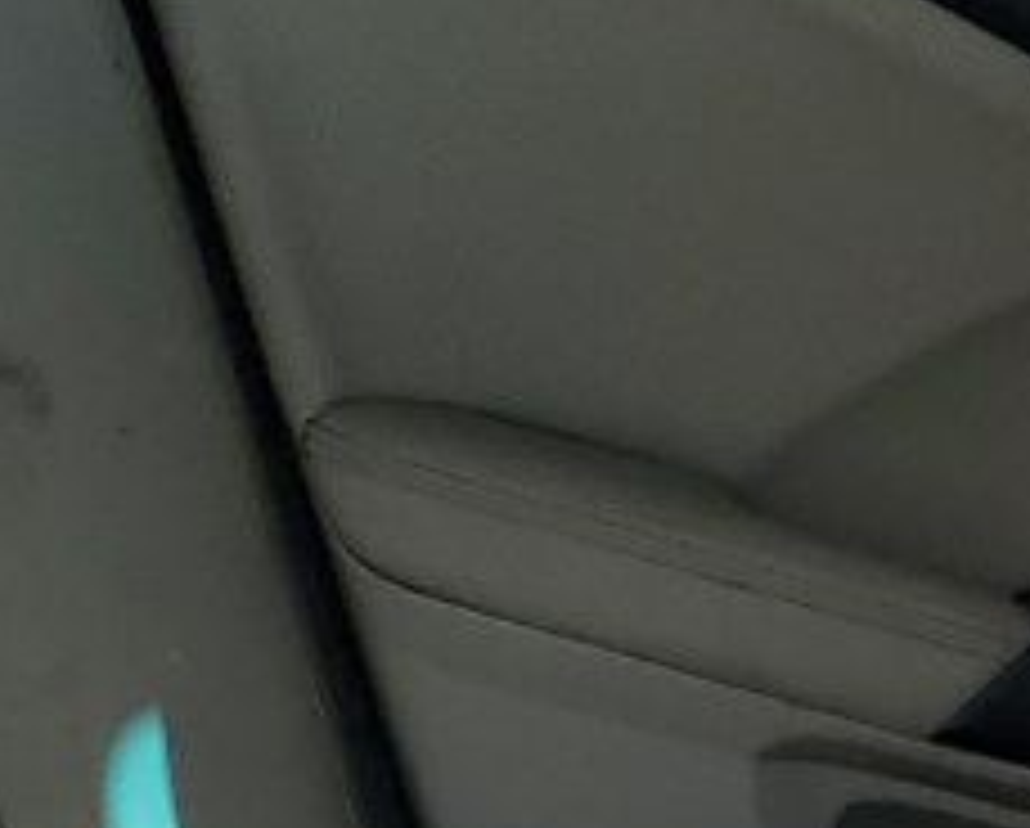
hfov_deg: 10.7
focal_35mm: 177
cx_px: 1277
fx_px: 5405
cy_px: 1292
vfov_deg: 8.5
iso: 50
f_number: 1.5
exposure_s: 1/500
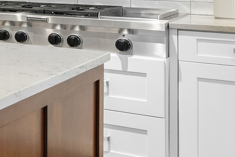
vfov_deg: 15.0
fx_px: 574
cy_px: -29
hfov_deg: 16.2
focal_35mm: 88
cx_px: -269
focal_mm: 19
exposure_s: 1/4
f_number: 9
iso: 800
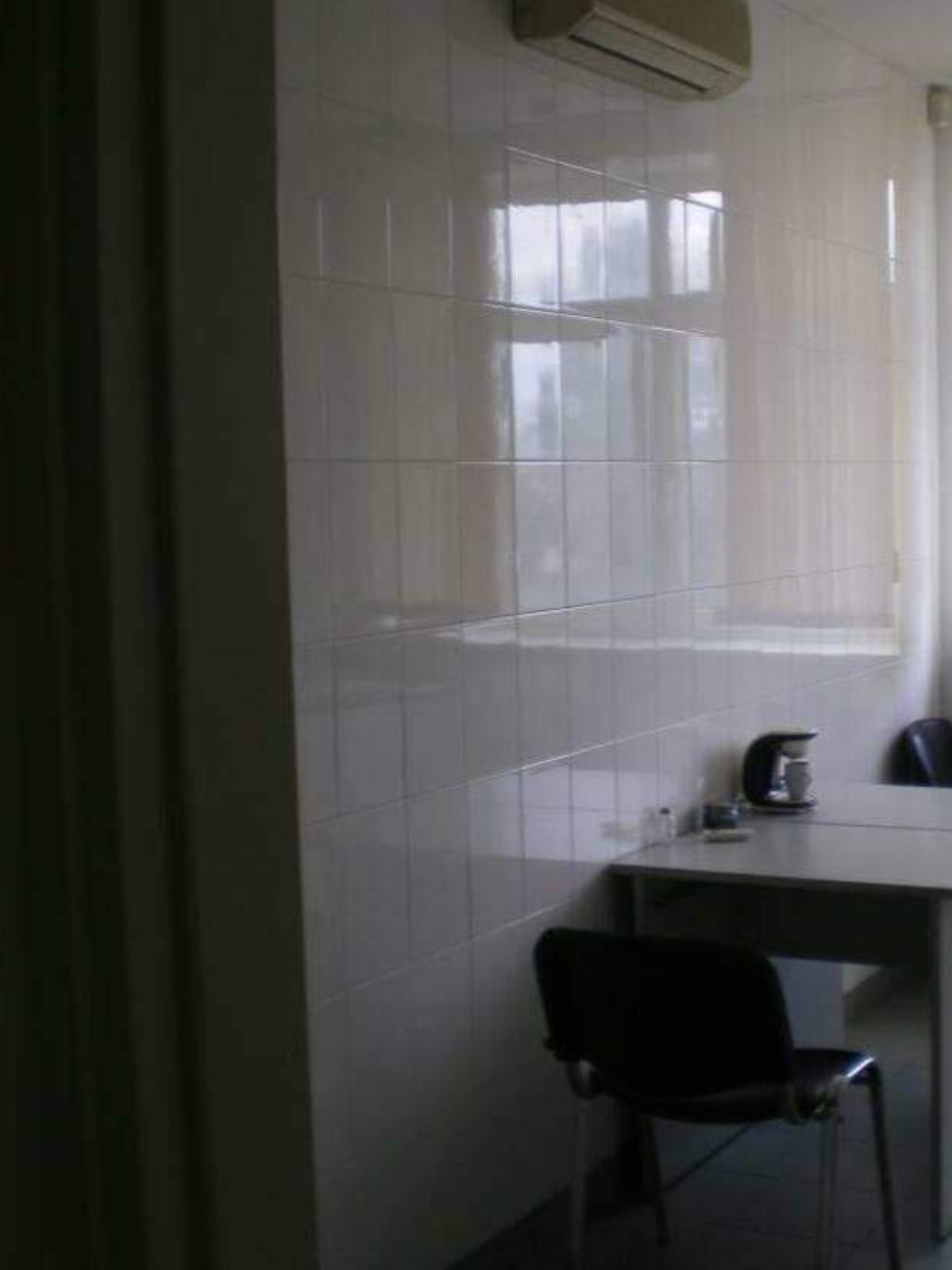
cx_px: 721
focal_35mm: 51
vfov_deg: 37.5
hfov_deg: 28.1
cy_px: 632
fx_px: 1869
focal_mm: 6.3
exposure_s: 1/30
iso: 64
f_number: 3.1
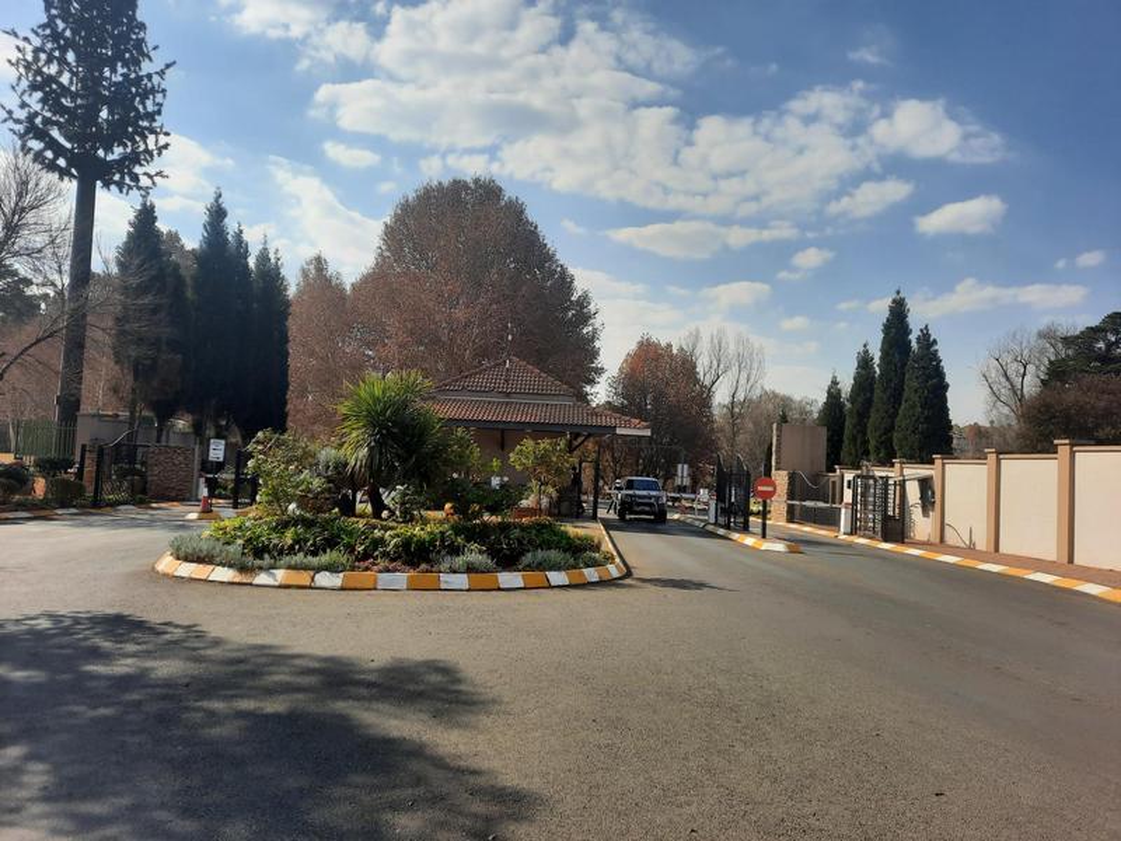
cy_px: 420
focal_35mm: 25
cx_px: 560
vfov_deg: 54.9
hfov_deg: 69.4
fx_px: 810
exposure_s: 1/1096
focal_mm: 4.6
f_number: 2
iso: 32
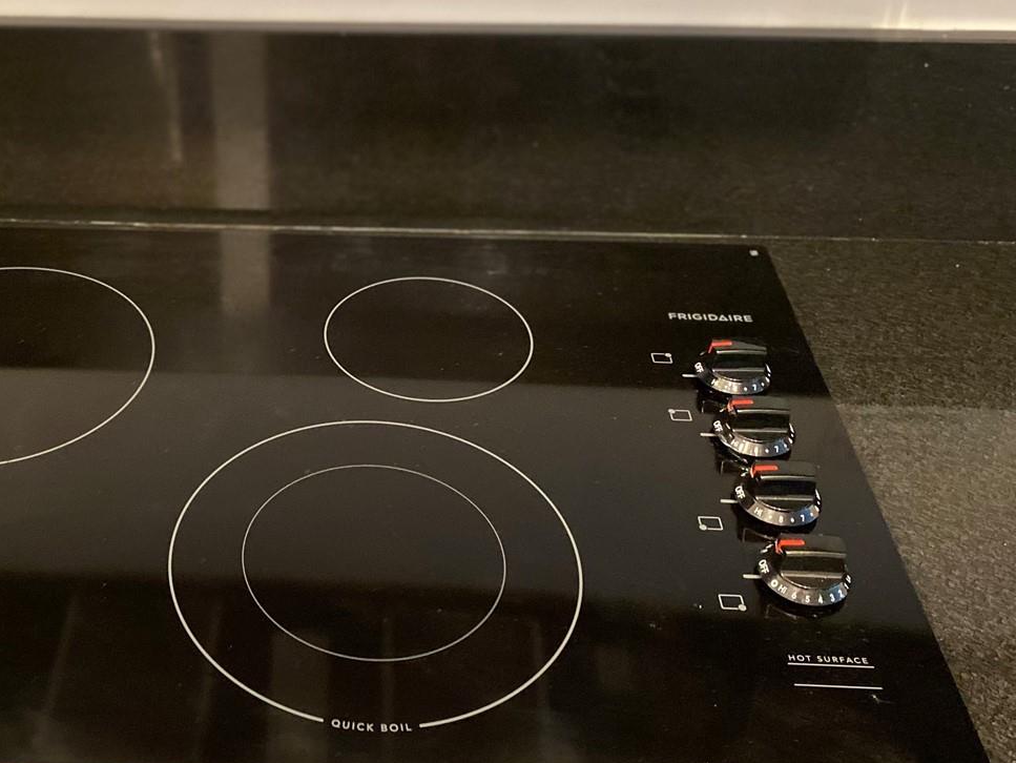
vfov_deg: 33.6
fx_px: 1263
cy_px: 378
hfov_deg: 42.8
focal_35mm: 43
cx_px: 285
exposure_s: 1/30
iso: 1000
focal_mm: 4.25
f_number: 1.8
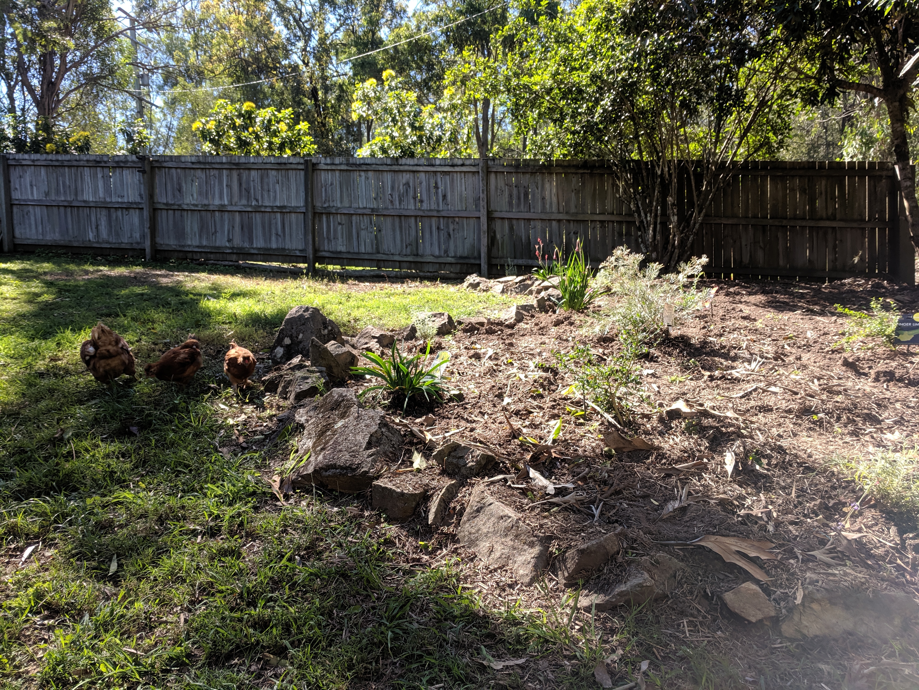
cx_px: 460
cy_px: 345
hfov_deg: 67.3
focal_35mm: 26
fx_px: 690
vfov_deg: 53.1
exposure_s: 1/396
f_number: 2
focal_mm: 4.67
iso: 50
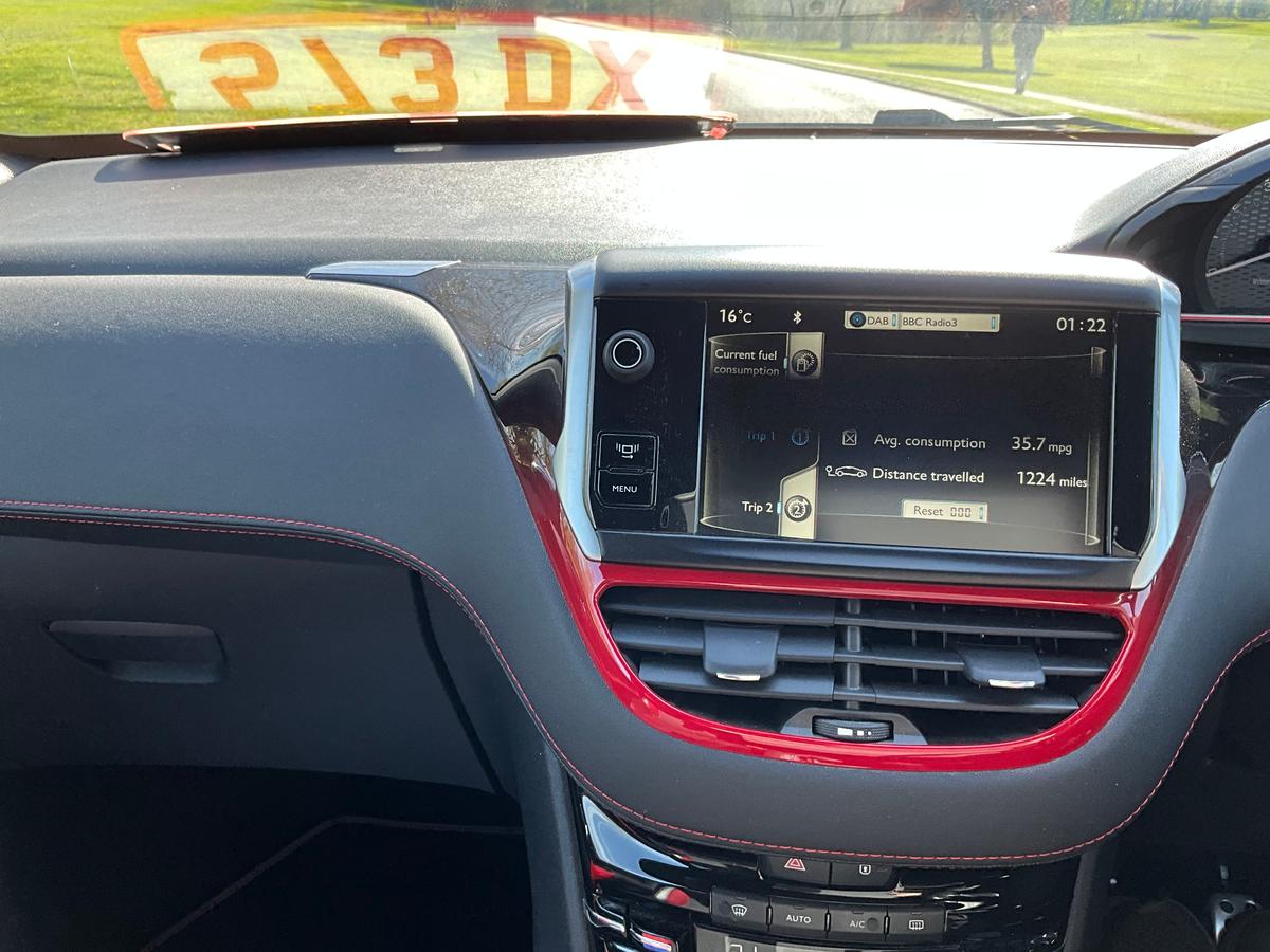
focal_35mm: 29
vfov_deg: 48.2
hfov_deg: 61.7
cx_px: 635
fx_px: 1064
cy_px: 476
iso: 16
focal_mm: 3
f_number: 1.8
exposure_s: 1/122
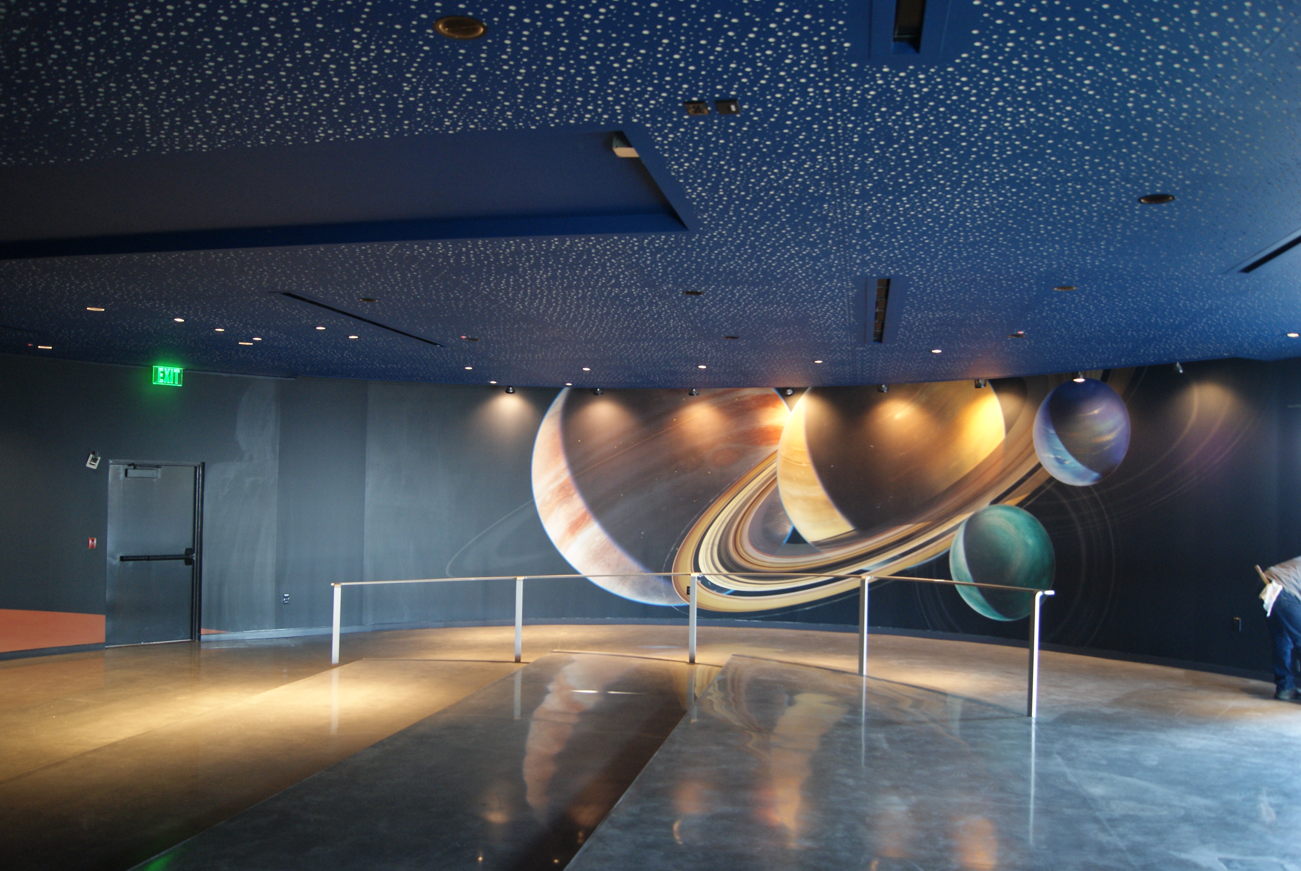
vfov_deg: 48.0
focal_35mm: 27
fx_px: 977
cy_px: 436
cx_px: 650
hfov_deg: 67.3
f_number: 3.5
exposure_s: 1/15
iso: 400
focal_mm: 18
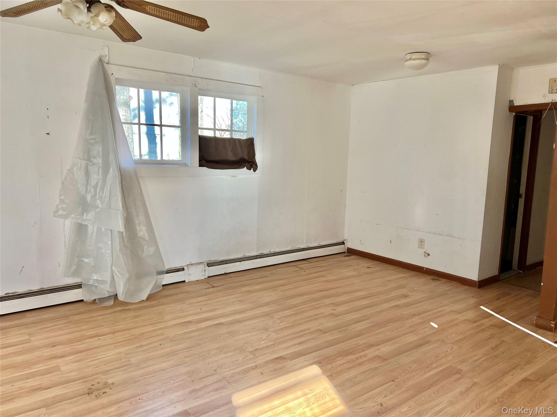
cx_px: 278
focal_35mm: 26
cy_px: 208
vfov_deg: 53.1
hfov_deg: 67.3
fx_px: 418
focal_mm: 5.7
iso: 40
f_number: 1.5
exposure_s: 1/220
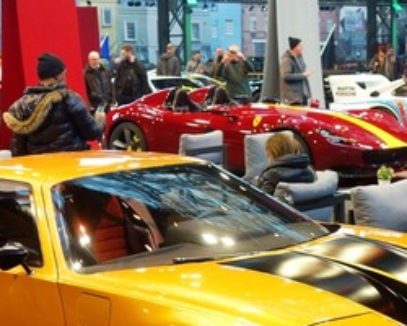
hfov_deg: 19.8
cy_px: 285
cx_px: 210
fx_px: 1168
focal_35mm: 97
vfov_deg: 15.7
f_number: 3.2
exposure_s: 1/50
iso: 320
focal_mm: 15.82
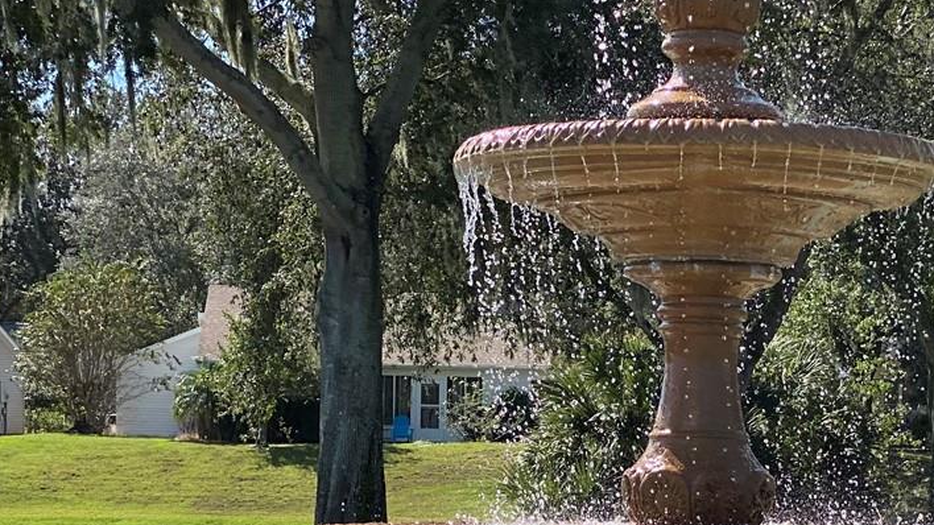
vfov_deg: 9.3
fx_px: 3170
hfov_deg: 16.6
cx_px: 749
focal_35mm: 128
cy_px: 682
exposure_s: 1/1370
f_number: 2
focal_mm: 6
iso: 20
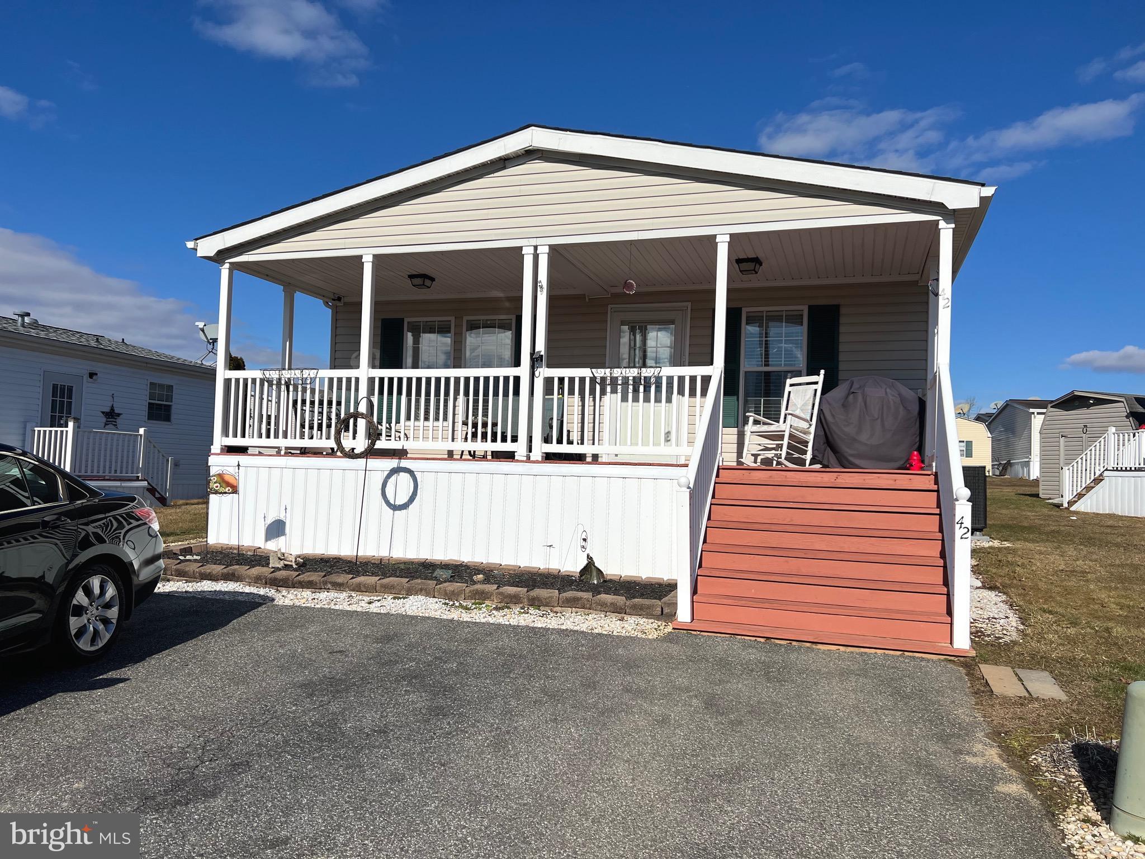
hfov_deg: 67.3
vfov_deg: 53.1
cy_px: 430
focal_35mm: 26
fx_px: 860
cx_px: 572
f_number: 1.5
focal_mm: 5.7
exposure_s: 1/12658
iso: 50
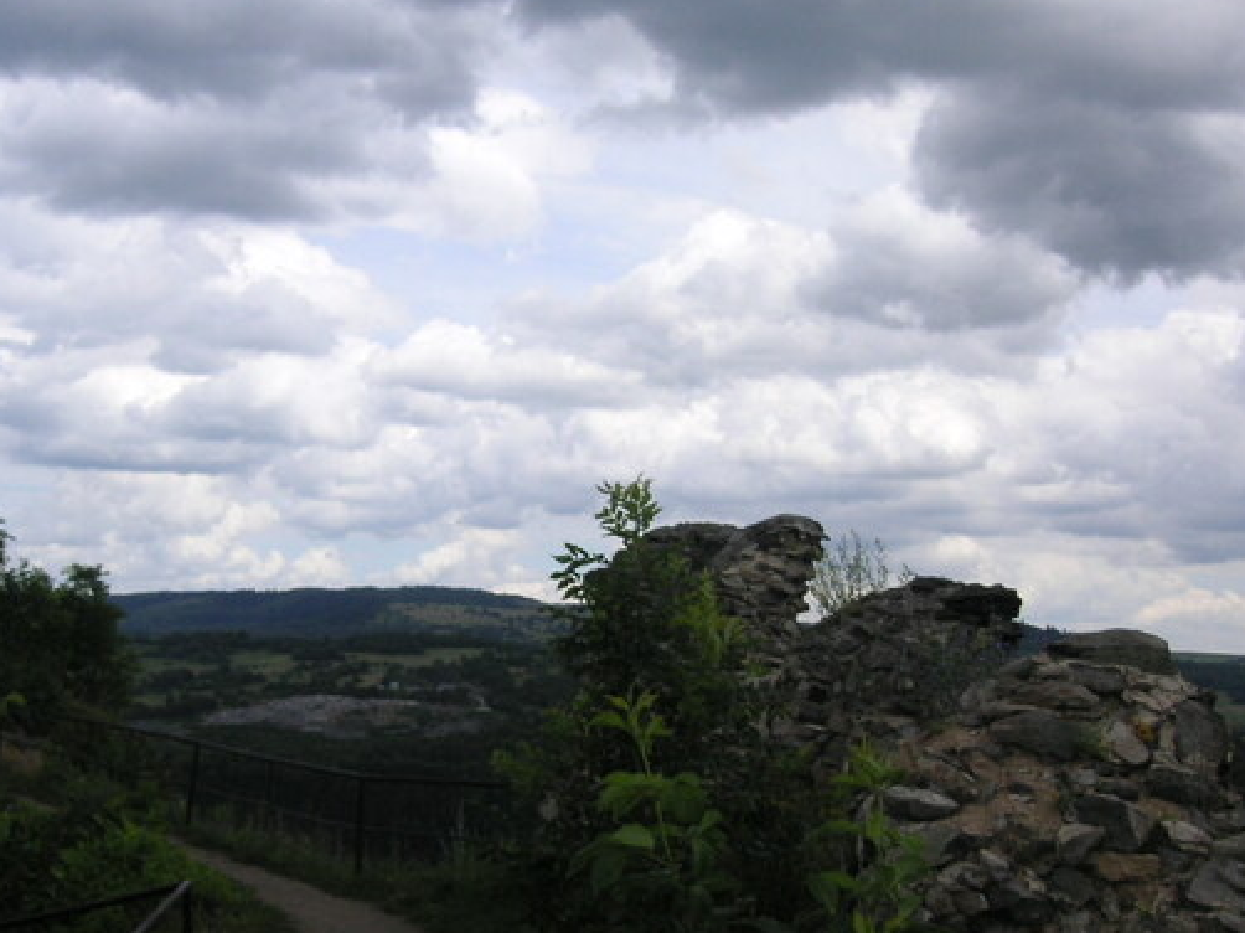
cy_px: 553
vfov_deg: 24.8
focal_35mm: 59
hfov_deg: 32.6
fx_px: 2121
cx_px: 464
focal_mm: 6.1
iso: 50
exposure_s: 1/180
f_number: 6.7
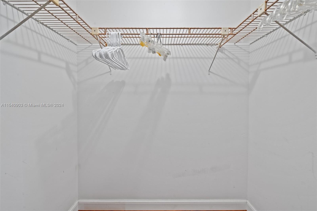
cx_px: 158
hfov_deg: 104.3
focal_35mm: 14
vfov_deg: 81.1
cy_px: 106
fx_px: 123
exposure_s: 1/1.67
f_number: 8
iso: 200
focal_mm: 14
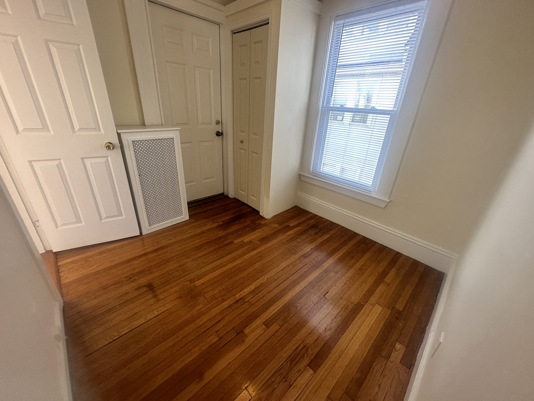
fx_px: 216
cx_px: 267
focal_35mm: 14
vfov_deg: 85.7
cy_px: 200
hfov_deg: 102.1
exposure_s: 1/120
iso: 160
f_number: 2.2
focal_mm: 2.22
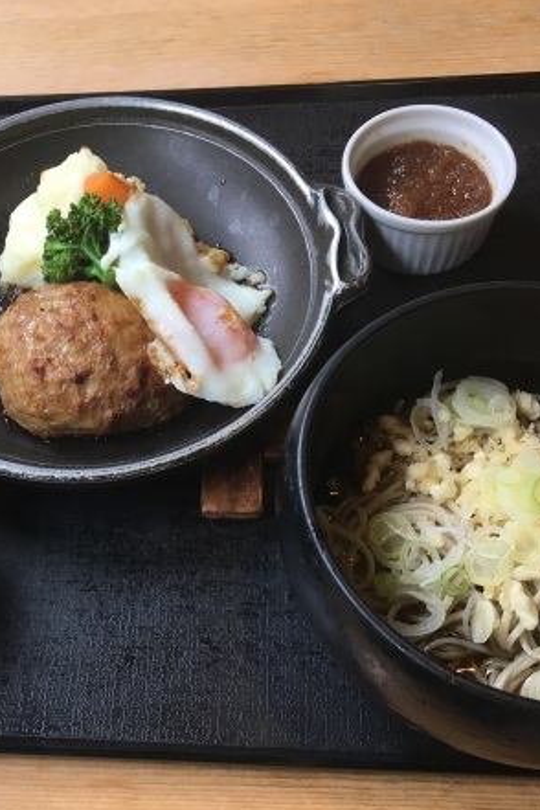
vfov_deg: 47.4
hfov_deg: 32.0
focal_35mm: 41
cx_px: 130
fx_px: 922
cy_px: 410
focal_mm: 4.15
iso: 25
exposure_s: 1/40
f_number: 2.2
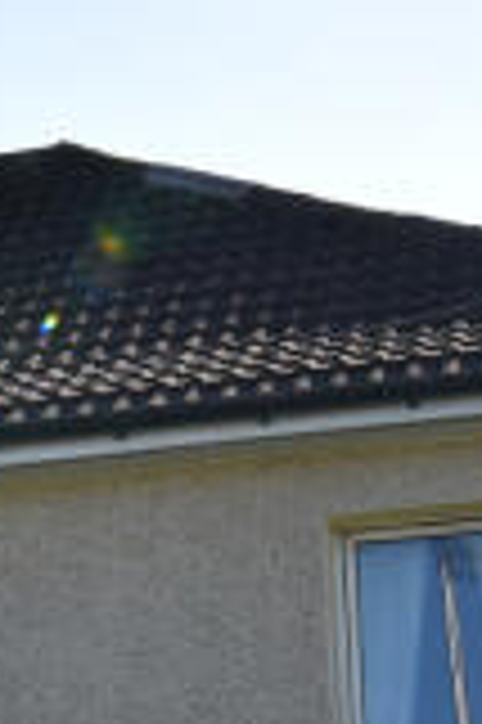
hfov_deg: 9.1
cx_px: -392
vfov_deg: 14.0
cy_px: 816
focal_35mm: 143
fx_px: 2882
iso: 100
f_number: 8
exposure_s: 1/250
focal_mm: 15
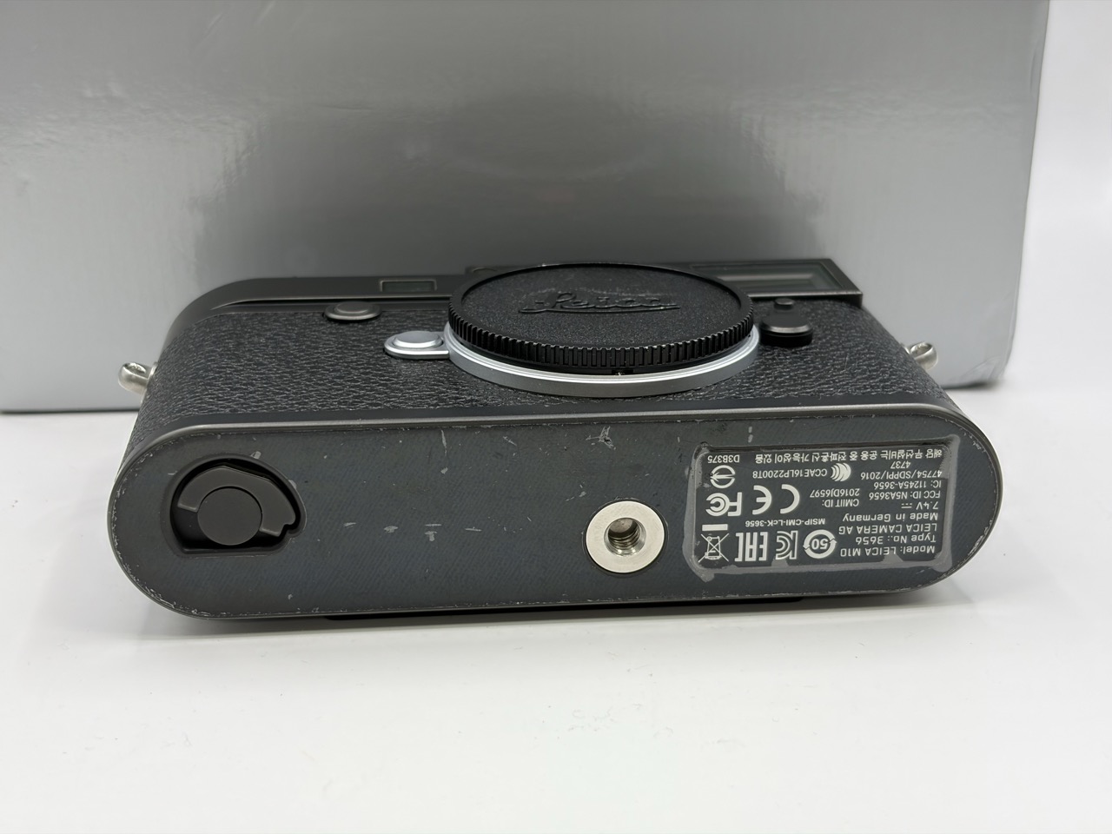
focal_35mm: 52
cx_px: 556
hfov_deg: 36.8
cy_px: 417
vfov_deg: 28.0
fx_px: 1670
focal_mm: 5.96
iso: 40
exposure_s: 1/100
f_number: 1.6
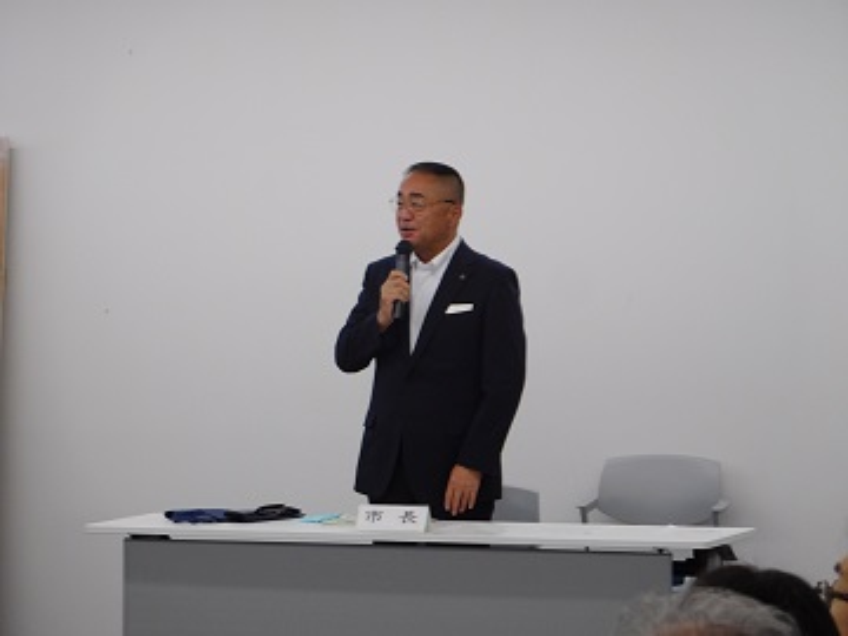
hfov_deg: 8.8
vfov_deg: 6.6
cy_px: 318
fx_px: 5512
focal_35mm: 225
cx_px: 424
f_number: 5.5
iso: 220
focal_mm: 40.1
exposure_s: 1/30
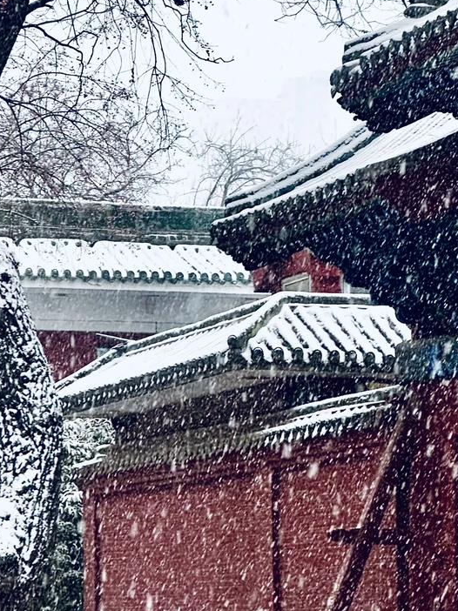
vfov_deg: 12.5
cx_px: 264
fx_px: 2789
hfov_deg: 9.4
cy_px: 474
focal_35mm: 158
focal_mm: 9
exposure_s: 1/99
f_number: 2.8
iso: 100
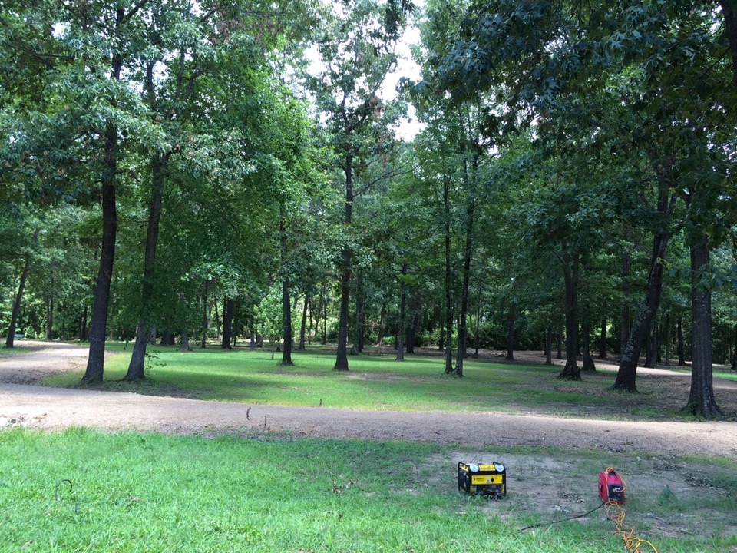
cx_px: 368
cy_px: 276
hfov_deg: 61.7
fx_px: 617
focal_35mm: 29
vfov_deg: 48.2
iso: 32
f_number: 2.2
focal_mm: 4.15
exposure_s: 1/121
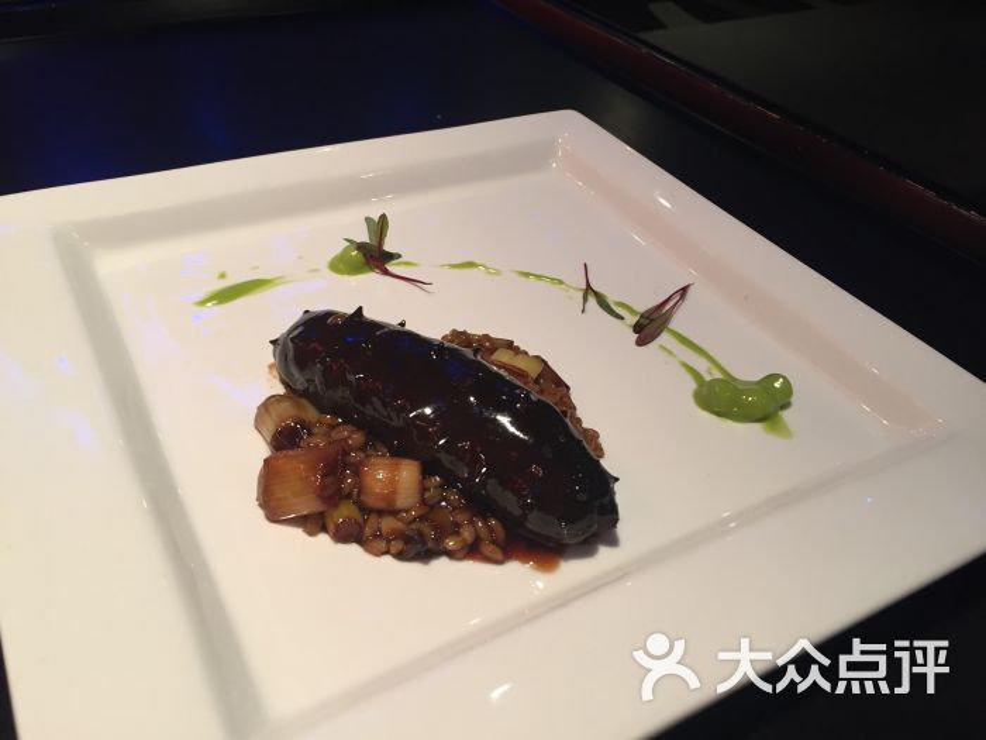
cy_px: 370
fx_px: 826
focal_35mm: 29
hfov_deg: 61.7
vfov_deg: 48.2
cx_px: 493
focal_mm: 4.15
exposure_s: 1/33
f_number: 2.2
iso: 100
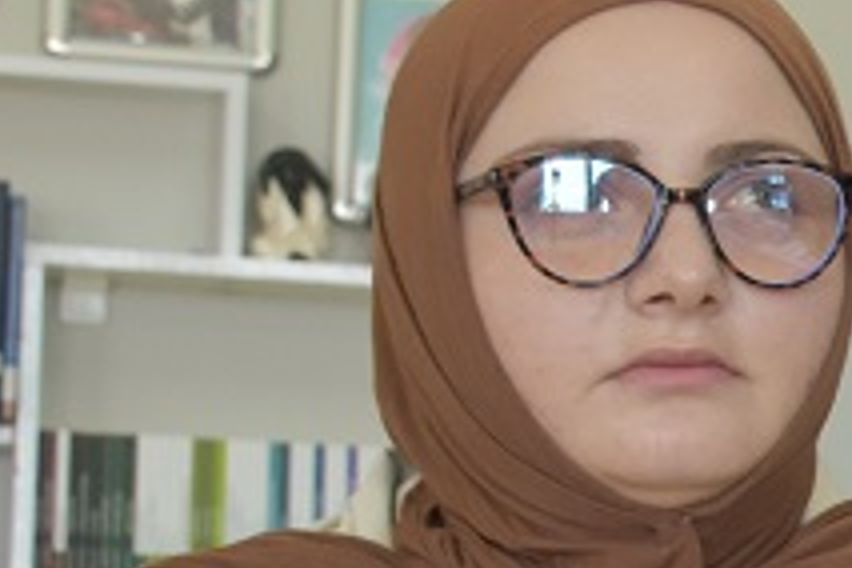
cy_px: 634
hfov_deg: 10.6
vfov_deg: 7.6
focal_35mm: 180
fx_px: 4260
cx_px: 1644
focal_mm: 20
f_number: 5.6
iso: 800
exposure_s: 1/125
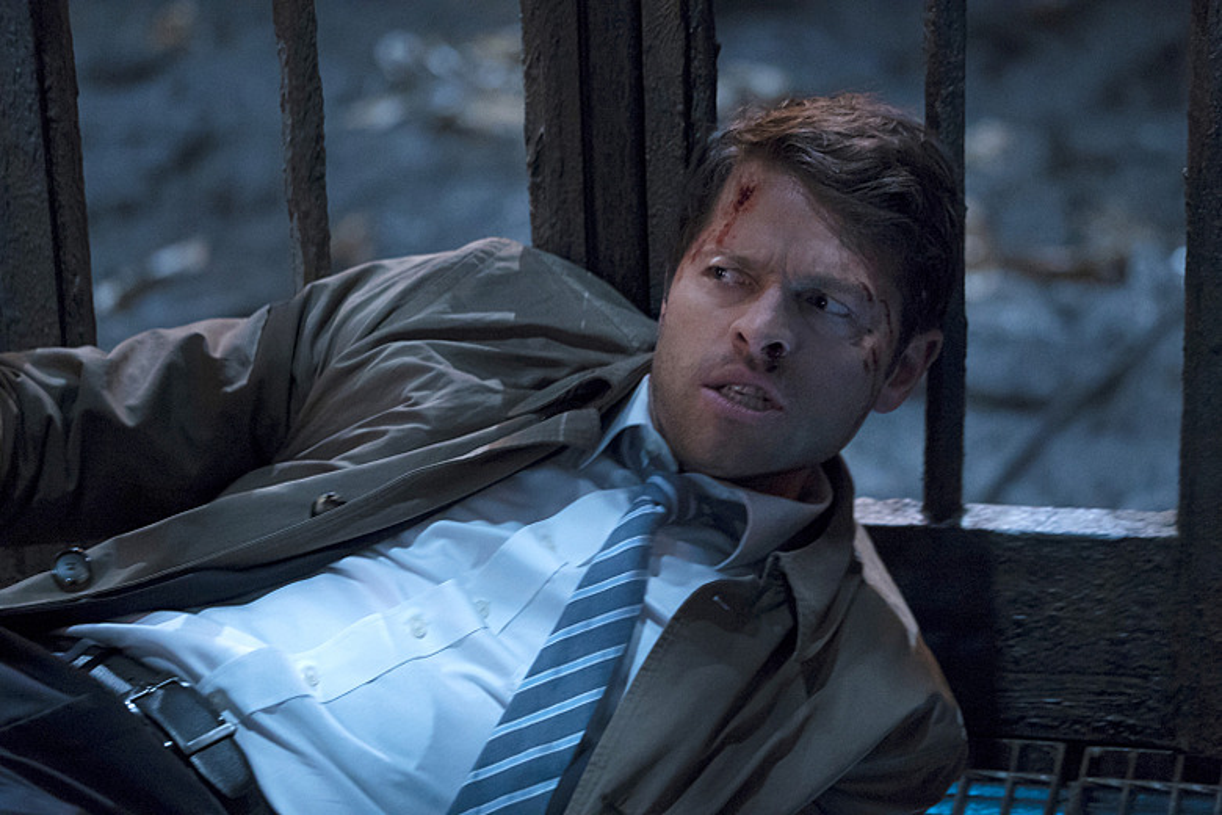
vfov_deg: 7.5
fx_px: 6177
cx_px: 611
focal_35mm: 182
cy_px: 408
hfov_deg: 11.3
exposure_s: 1/250
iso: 8000
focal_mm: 182
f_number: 4
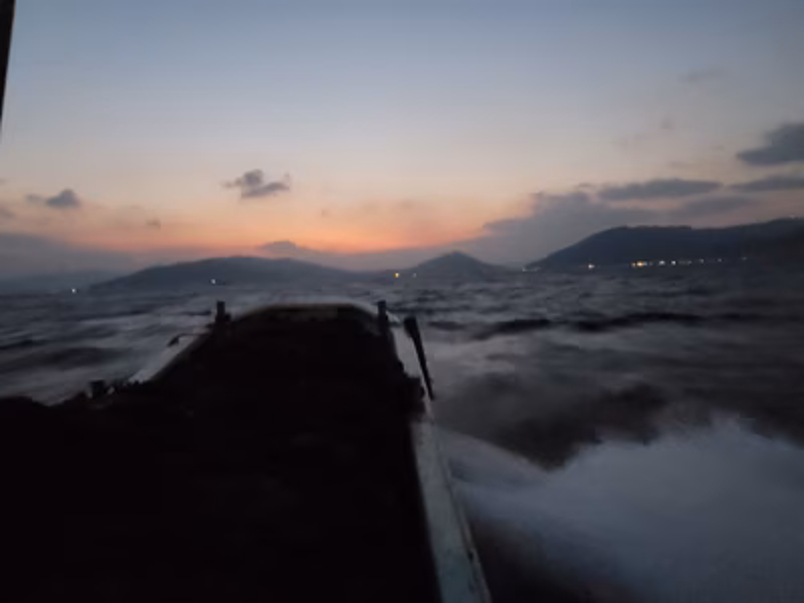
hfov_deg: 106.2
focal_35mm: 13
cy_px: 302
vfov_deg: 89.9
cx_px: 402
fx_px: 302
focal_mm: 2.2
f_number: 2.2
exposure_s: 1/29
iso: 2000
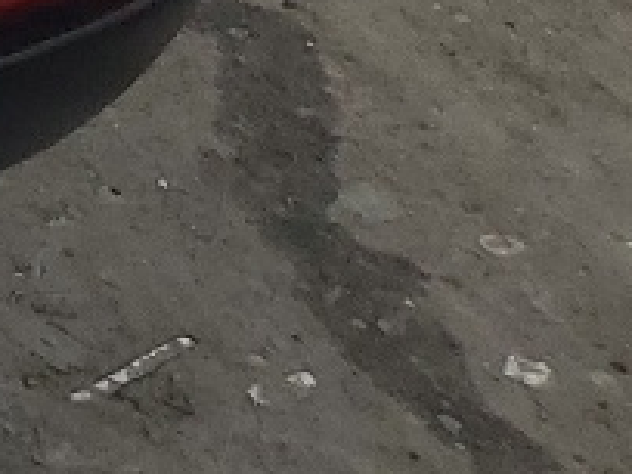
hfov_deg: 7.4
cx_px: -1781
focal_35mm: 204
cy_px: -1236
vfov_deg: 6.3
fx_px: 3725
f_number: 1.5
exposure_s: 1/5000
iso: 50
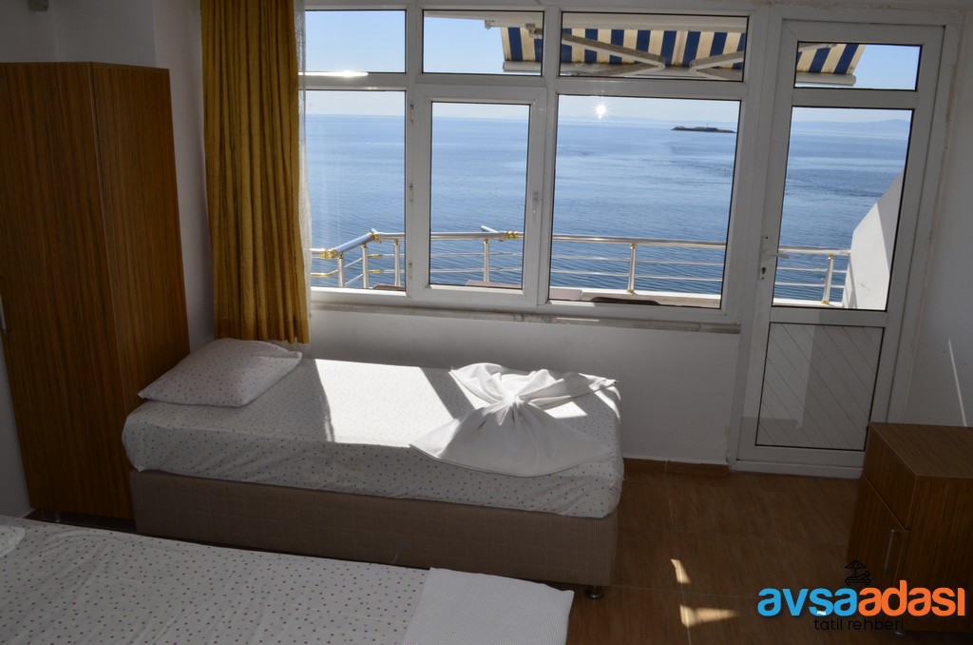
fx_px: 728
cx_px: 486
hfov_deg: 67.5
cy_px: 322
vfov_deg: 47.7
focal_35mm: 27
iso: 400
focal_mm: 18
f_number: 22
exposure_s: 1/200
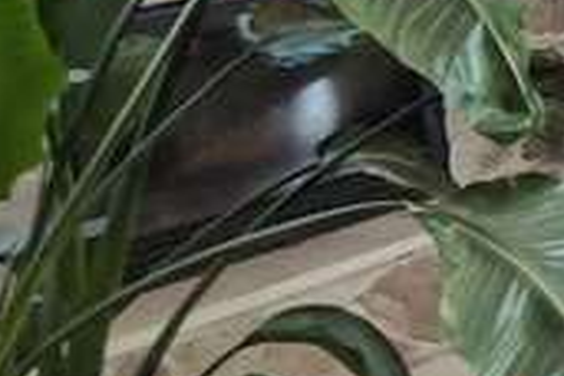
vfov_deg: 12.1
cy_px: -155
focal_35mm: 109
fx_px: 1708
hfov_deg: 10.8
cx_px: 1776
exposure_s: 1/50
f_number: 2.2
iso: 160
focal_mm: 2.16
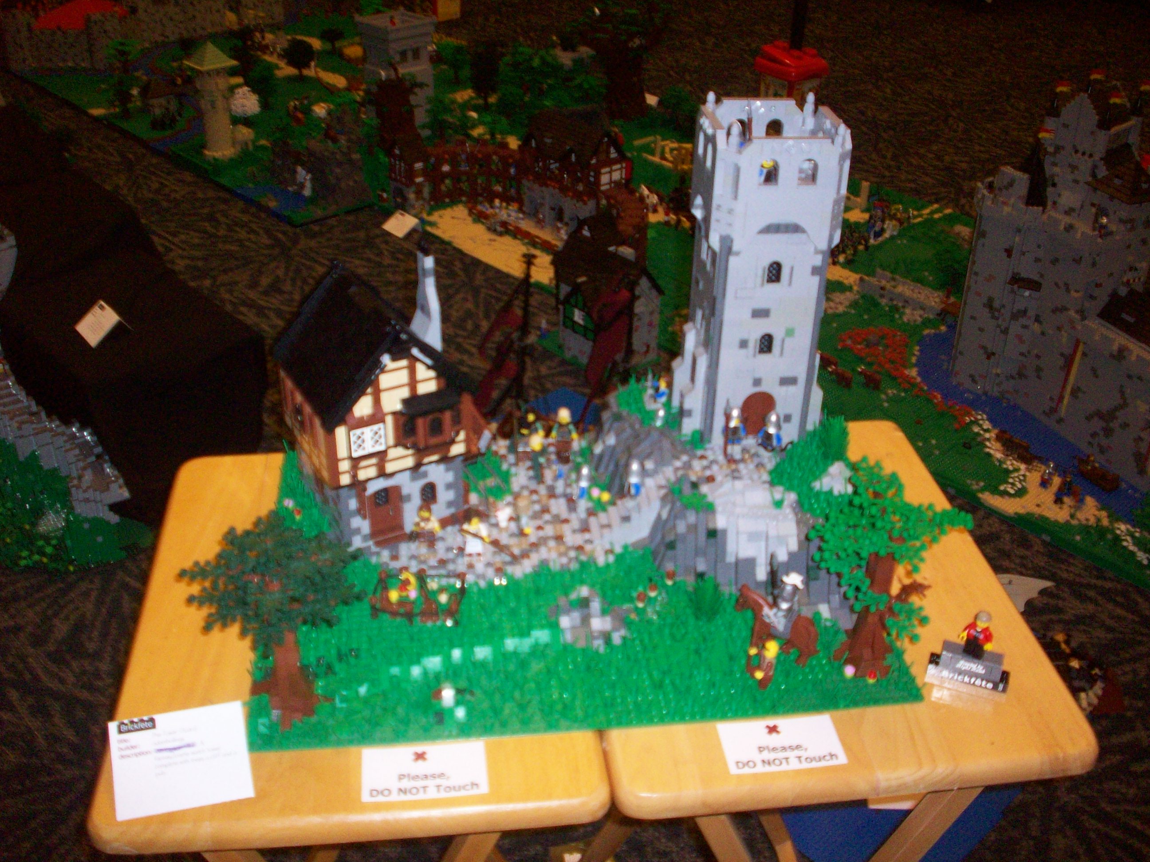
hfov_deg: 50.1
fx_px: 1229
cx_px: 575
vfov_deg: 38.7
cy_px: 431
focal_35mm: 37
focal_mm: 6.2
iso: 200
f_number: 2.8
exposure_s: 1/64
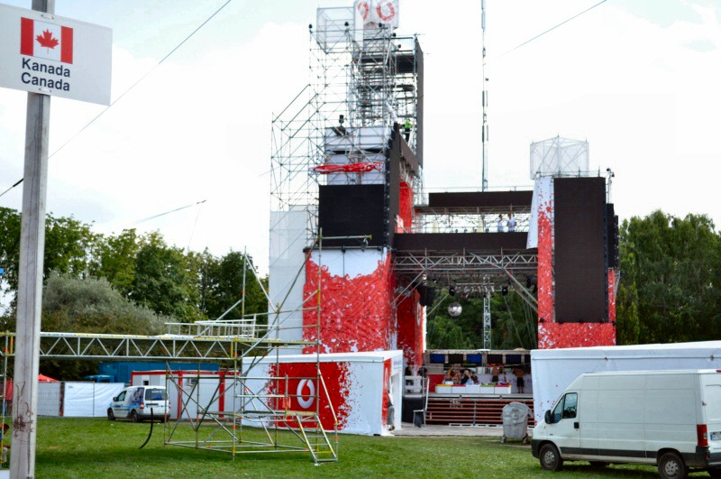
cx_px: 360
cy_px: 240
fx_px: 1080
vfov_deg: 25.0
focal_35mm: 54
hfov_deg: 36.9
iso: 640
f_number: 5
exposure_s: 1/1250
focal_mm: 36
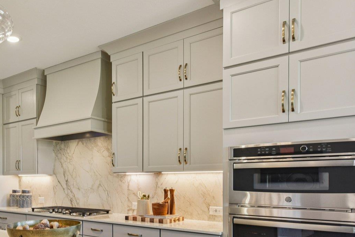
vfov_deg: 37.9
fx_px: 335
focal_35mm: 34
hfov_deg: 51.7
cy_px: 178
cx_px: 63
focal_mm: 17
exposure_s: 1/40
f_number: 8
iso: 400
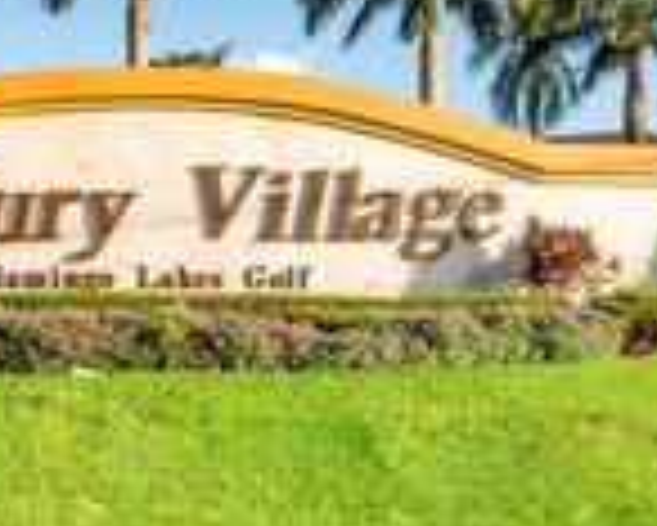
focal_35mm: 63
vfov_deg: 24.4
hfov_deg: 29.4
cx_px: 122
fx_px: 1218
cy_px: 281
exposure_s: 1/160
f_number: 11
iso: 250
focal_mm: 13
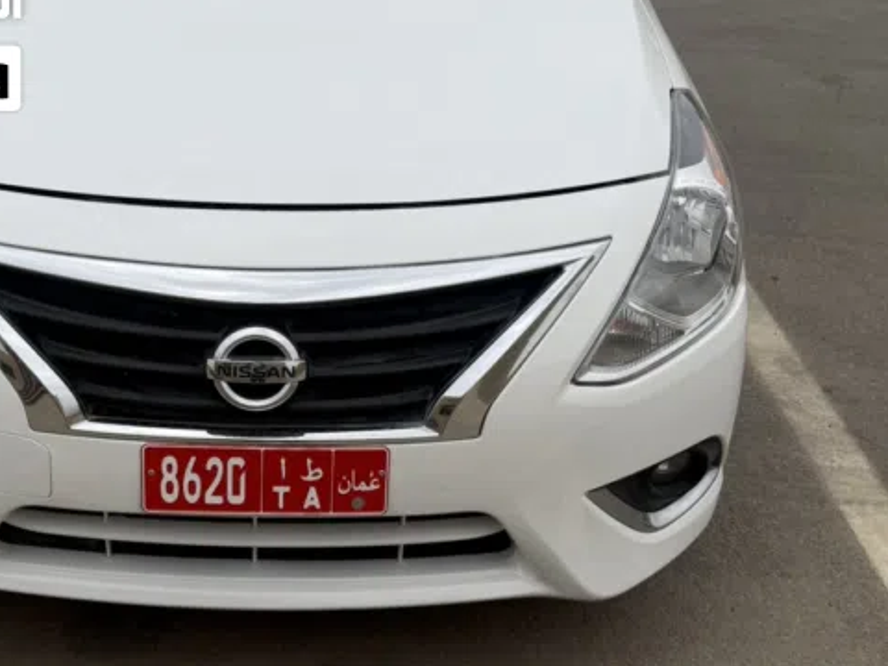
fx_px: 821
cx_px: 300
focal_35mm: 32
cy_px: 377
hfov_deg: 55.7
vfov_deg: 44.1
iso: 80
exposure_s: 1/10309
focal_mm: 6.76
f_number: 1.78
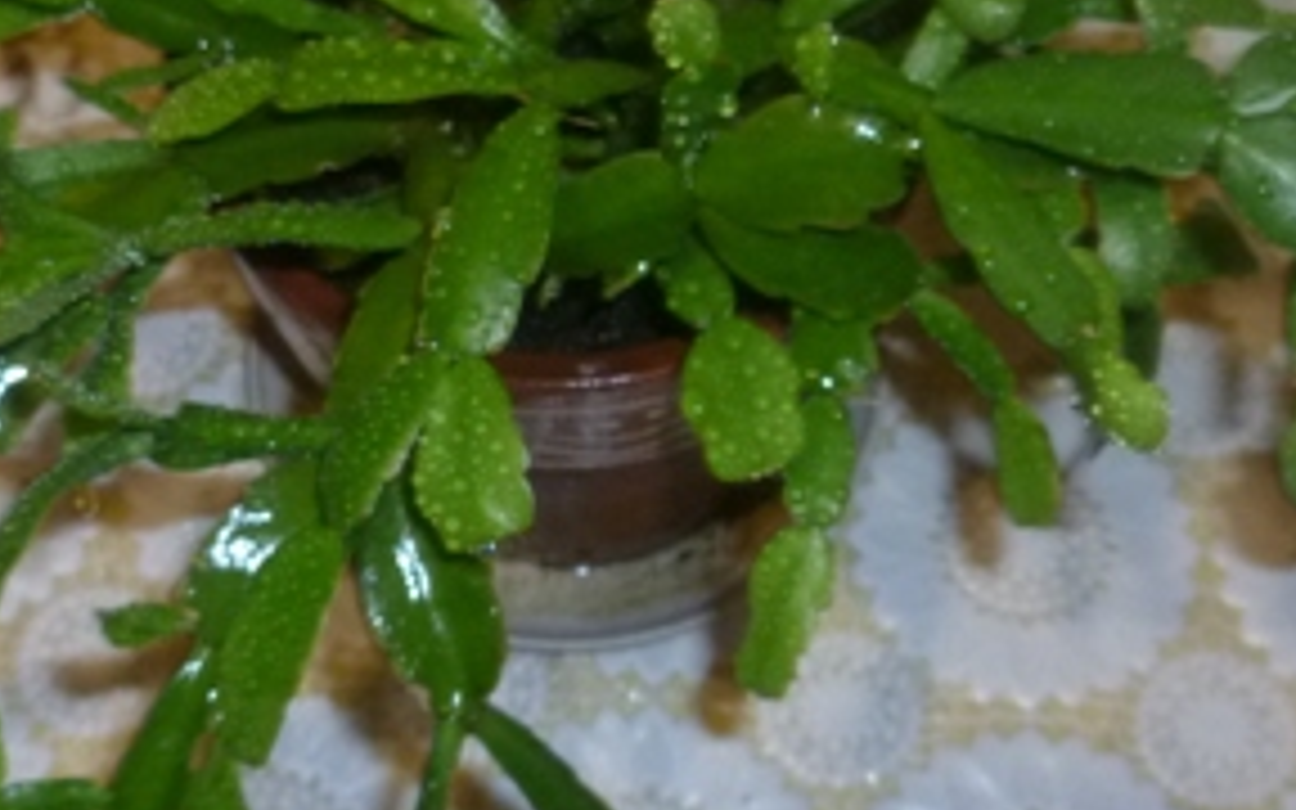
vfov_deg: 19.7
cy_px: 292
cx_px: 531
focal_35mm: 66
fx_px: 2331
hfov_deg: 31.0
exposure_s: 1/30
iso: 250
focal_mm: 5
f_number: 2.8
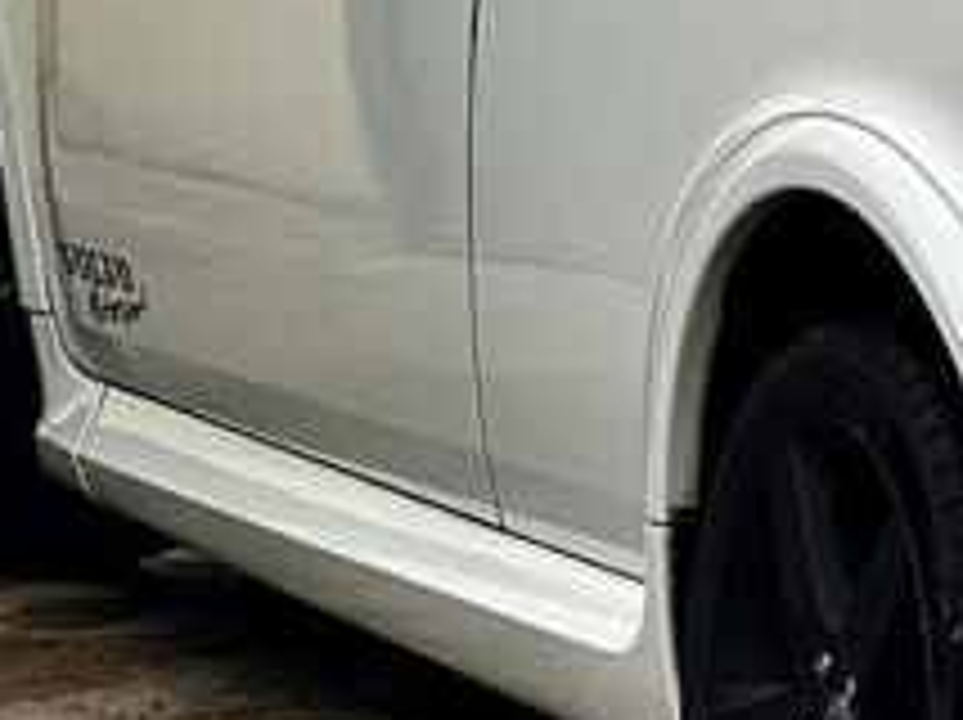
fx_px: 8003
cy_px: 148
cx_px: 1472
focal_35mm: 288
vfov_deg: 5.1
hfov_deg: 6.8
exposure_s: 1/121
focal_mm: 9
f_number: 2.8
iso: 25
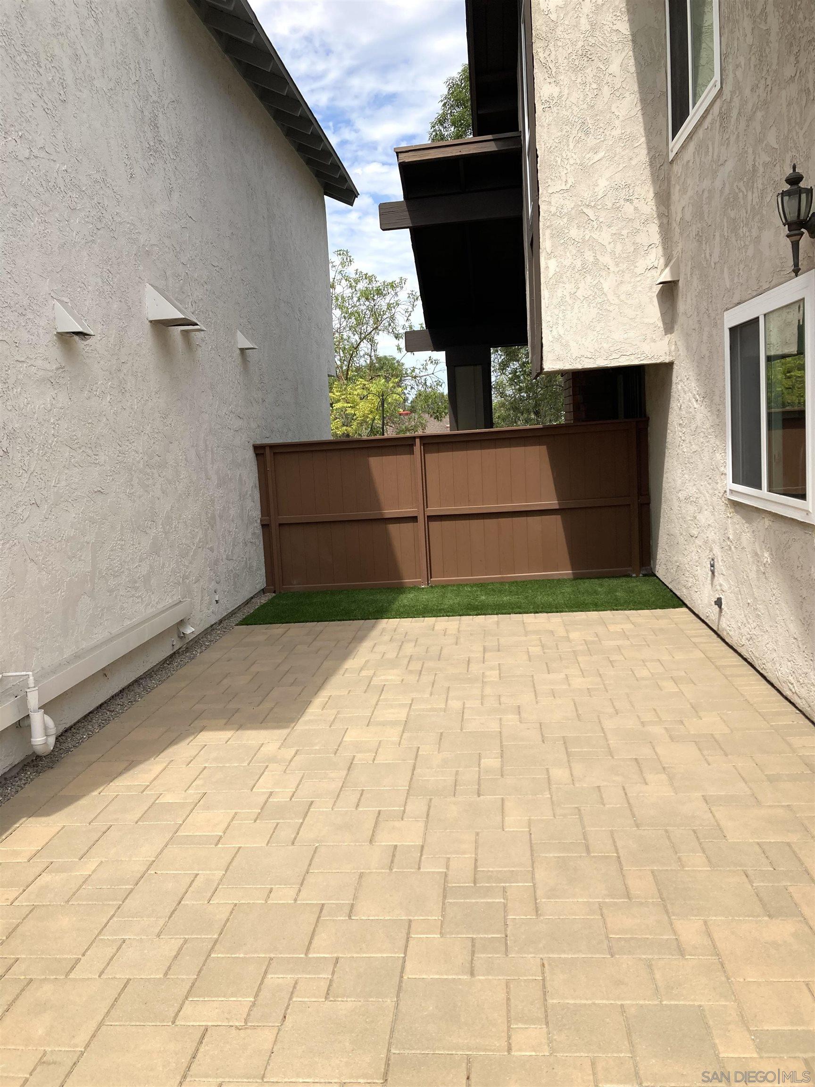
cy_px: 544
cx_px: 408
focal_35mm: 28
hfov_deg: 49.7
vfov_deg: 63.4
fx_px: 879
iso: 20
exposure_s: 1/2000
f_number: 1.8
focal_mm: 3.99
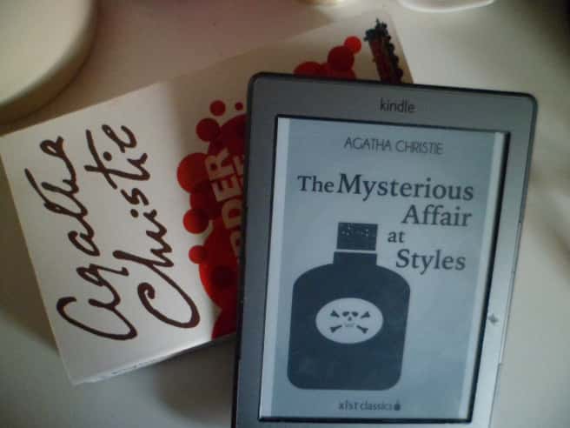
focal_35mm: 26
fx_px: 428
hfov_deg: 67.3
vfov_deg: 53.1
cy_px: 214
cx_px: 285
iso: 480
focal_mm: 4.9
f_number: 3.3
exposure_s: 1/15
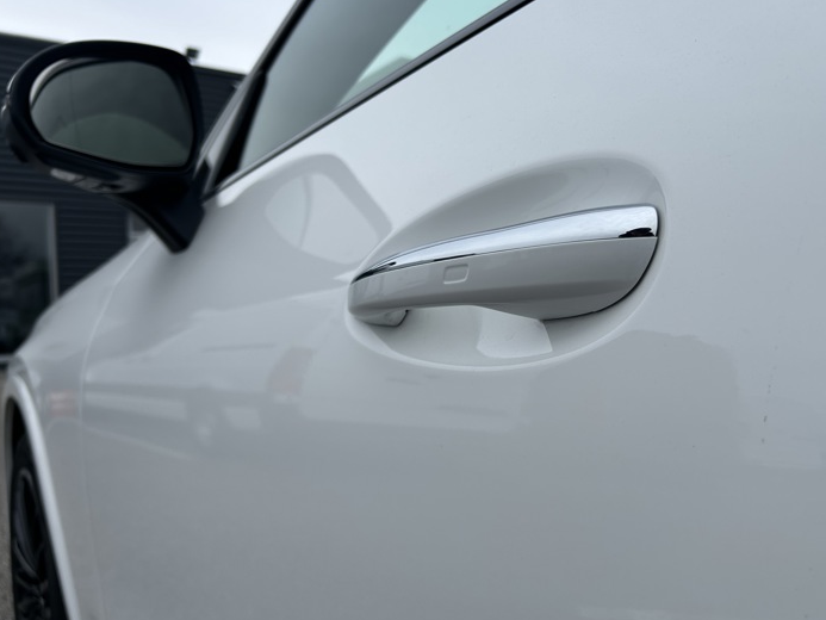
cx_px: 464
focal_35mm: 30
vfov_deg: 46.8
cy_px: 308
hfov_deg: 59.8
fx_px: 716
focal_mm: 5.7
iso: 50
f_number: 1.5
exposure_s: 1/1531
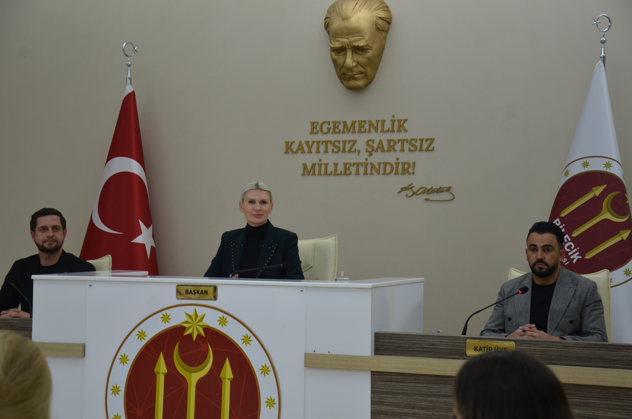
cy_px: 210
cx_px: 316
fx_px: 1314
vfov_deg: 18.1
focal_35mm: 75
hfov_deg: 27.0
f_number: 5
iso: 400
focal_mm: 50
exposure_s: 1/80
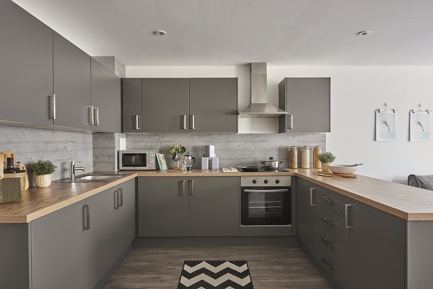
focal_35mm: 22
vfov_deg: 57.2
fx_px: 265
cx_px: 216
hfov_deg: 78.6
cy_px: 144
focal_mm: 22
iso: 250
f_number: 11
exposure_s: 3
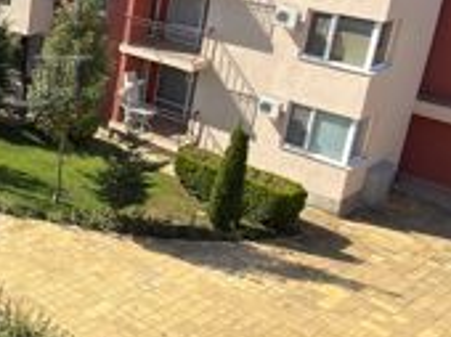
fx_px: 755
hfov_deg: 26.5
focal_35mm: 58
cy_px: 61
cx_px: -179
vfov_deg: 24.7
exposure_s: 1/672
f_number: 2.2
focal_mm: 2.22
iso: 16
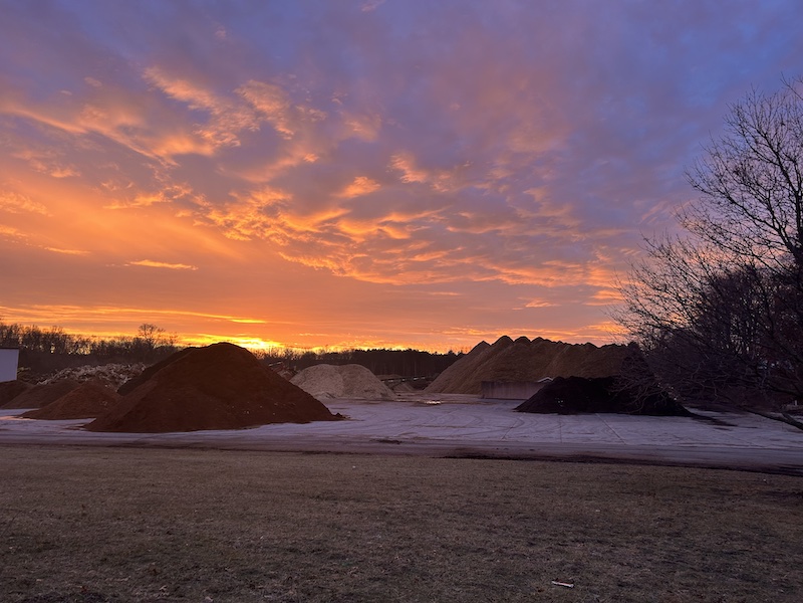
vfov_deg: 53.1
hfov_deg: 67.3
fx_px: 603
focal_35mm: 26
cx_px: 402
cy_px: 302
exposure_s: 1/121
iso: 50
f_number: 1.5
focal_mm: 5.7
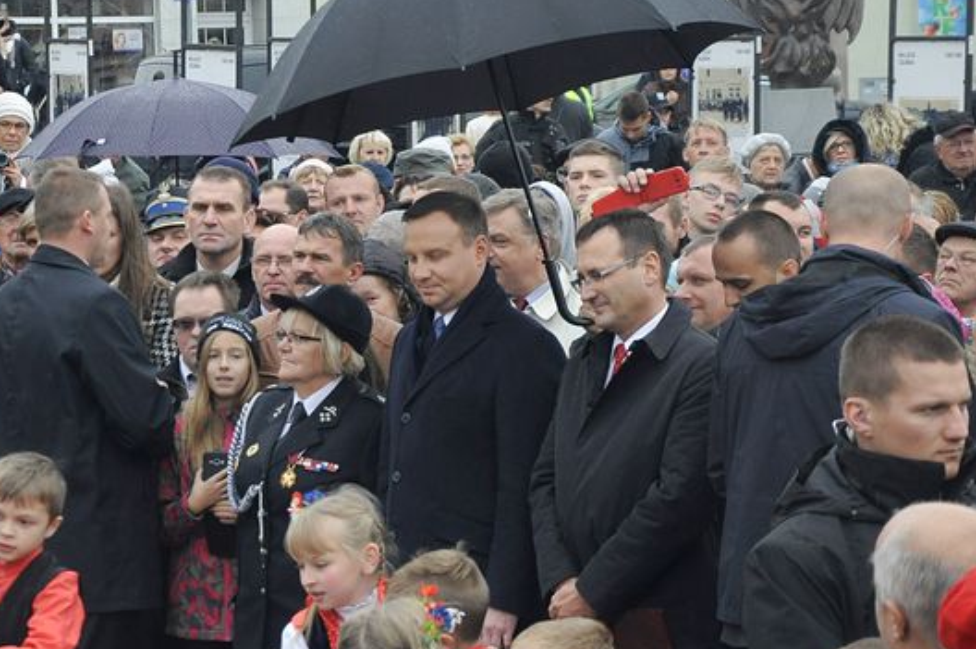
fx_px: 3792
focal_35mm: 140
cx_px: 344
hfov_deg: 14.6
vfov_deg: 9.8
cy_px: 393
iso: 800
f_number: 5
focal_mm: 58
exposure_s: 1/320
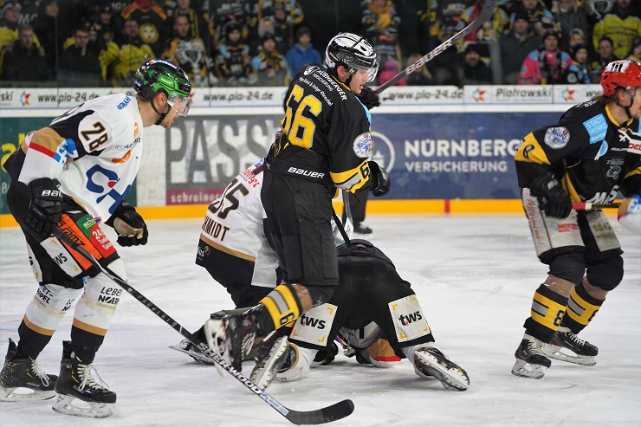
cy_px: 214
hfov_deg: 12.9
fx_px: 2830
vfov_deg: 8.6
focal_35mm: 159
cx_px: 320
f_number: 4
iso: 400
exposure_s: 1/160
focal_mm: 159
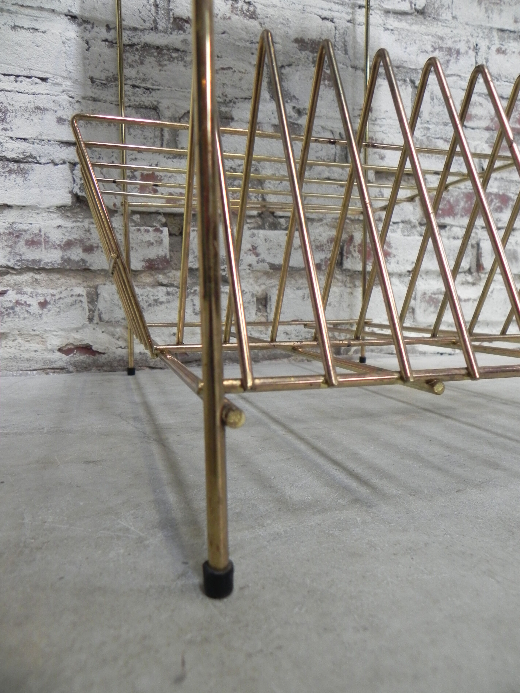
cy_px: 346
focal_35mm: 26
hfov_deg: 53.1
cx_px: 260
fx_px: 521
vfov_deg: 67.3
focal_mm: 4.6
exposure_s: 1/30
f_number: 2.8
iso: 334
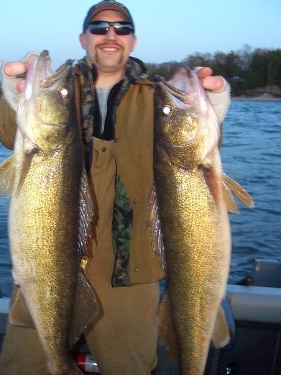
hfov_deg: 33.5
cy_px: 194
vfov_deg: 43.8
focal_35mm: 43
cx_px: 113
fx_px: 465
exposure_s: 1/60
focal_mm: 5.8
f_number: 2.6
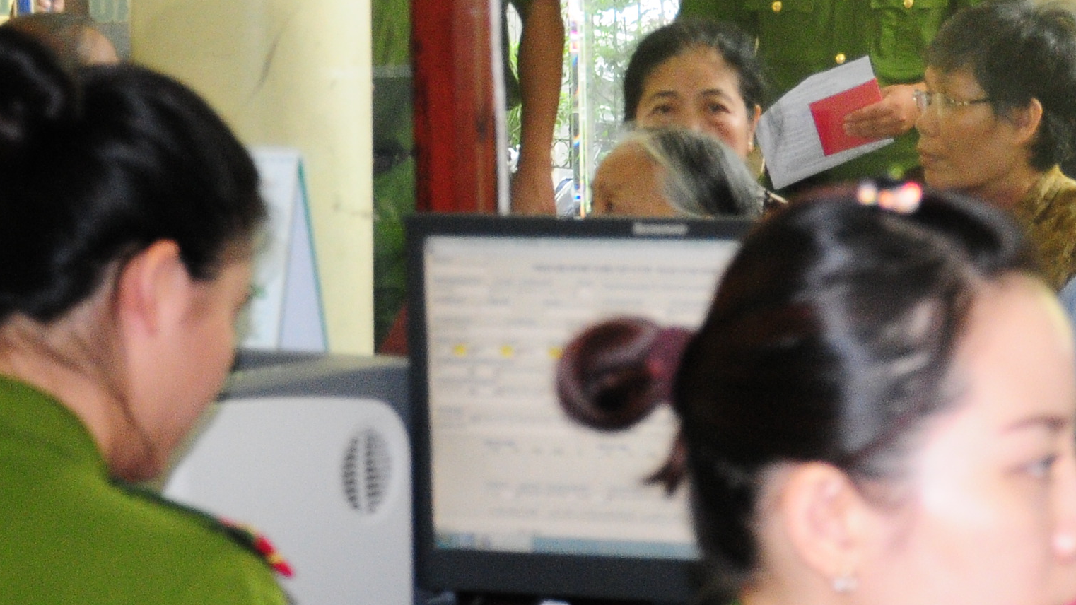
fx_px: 4793
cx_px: 1077
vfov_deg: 7.2
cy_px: 167
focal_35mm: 168
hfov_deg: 12.7
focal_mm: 38
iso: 1000
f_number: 4.5
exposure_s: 1/60
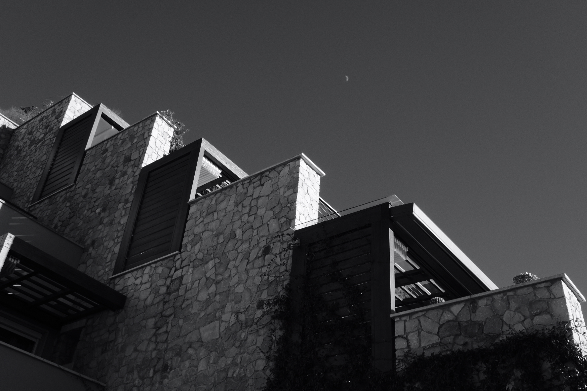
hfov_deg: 51.9
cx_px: 294
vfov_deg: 35.9
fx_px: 603
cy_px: 196
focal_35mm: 37
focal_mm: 24.7
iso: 400
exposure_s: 1/125
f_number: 16
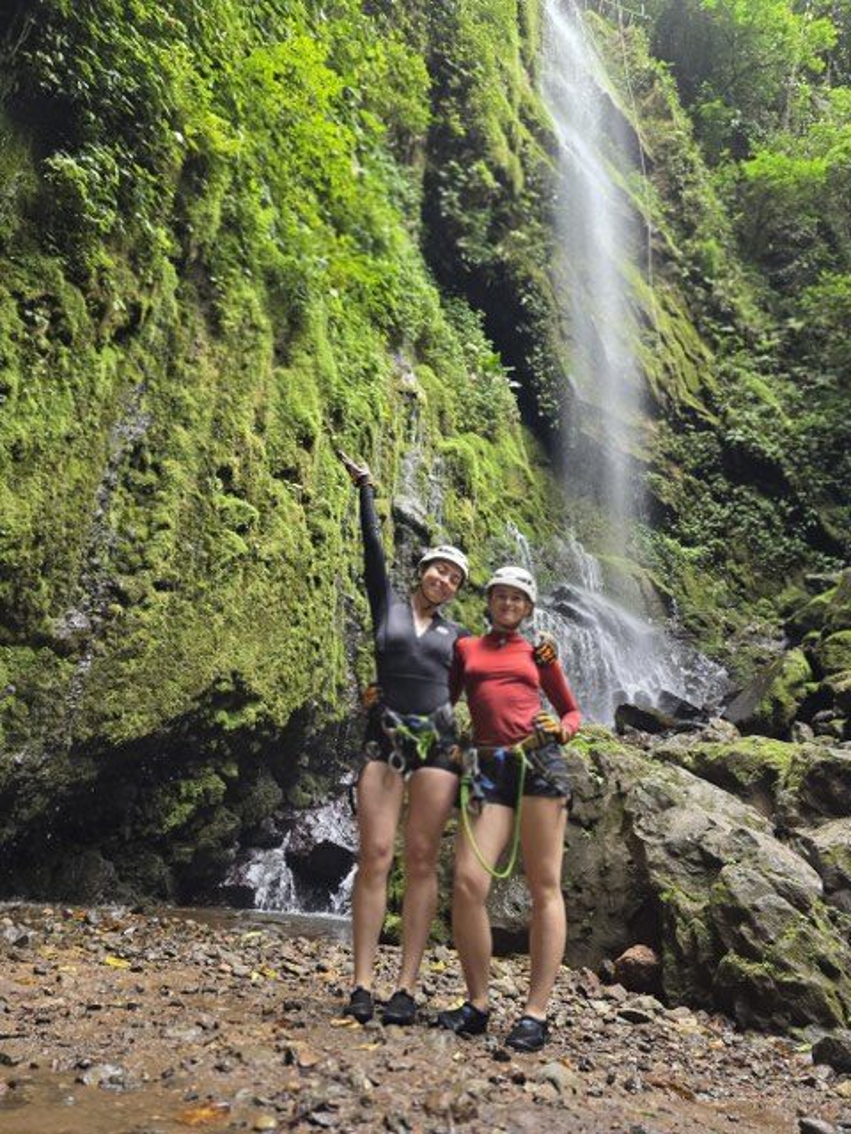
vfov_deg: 73.9
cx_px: 426
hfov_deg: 58.9
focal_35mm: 23
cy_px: 567
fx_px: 754
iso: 250
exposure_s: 1/120
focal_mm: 6.3
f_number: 1.7
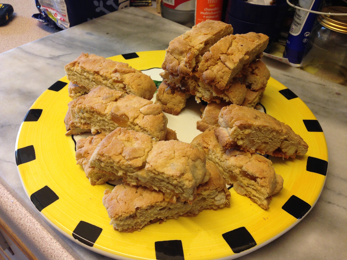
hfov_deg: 55.4
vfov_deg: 42.9
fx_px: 331
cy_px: 130
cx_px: 174
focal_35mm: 33
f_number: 2.4
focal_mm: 4.12
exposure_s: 1/20
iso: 80
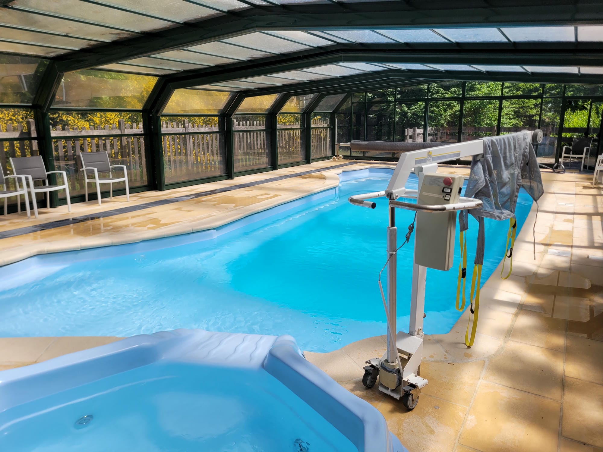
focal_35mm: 26
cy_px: 226
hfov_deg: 67.3
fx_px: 453
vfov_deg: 53.1
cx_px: 302
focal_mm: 5.4
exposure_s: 1/2470
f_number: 1.8
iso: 40
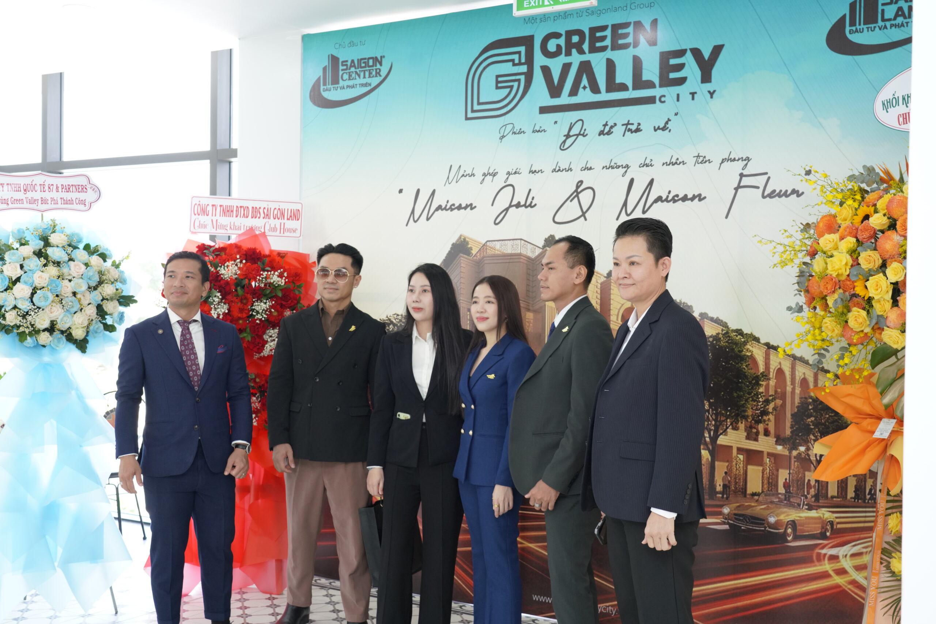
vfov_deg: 32.6
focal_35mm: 41
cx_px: 468
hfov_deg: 47.4
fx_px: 1066
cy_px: 312
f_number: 5.6
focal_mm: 41
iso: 1250
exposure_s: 1/160
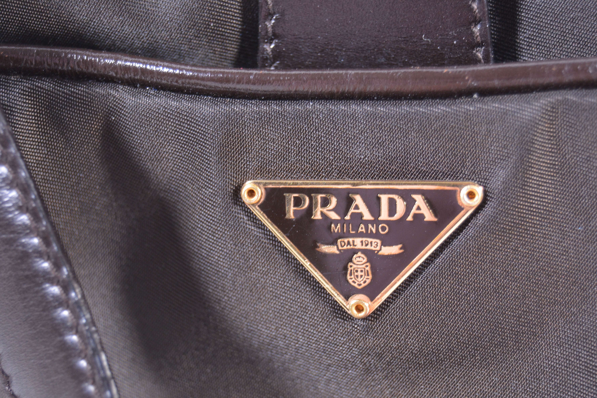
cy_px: 199
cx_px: 298
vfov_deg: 16.6
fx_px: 1368
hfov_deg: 24.6
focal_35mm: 82
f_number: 5.6
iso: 900
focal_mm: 55
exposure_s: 1/30
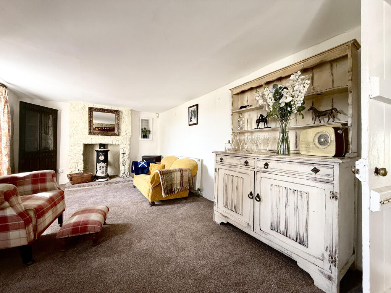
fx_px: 158
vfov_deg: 85.7
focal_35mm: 14
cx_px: 196
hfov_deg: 102.1
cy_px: 146
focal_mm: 2.22
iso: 200
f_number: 2.2
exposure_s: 1/99
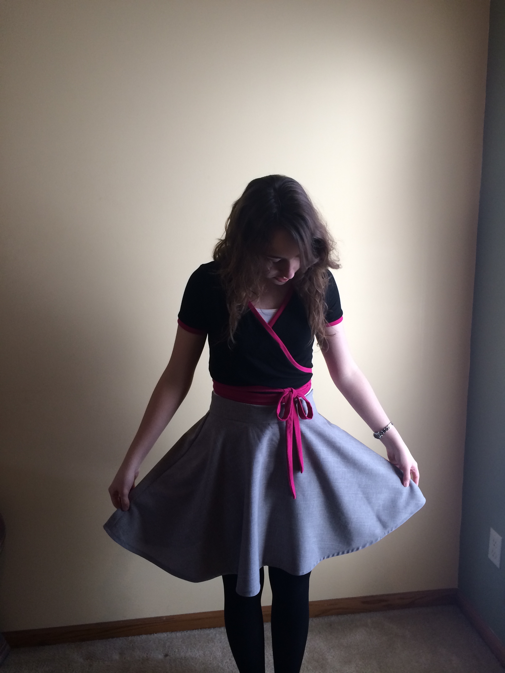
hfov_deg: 46.8
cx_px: 252
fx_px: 584
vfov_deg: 60.0
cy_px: 336
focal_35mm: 30
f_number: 2.2
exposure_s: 1/40
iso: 40
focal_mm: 4.12
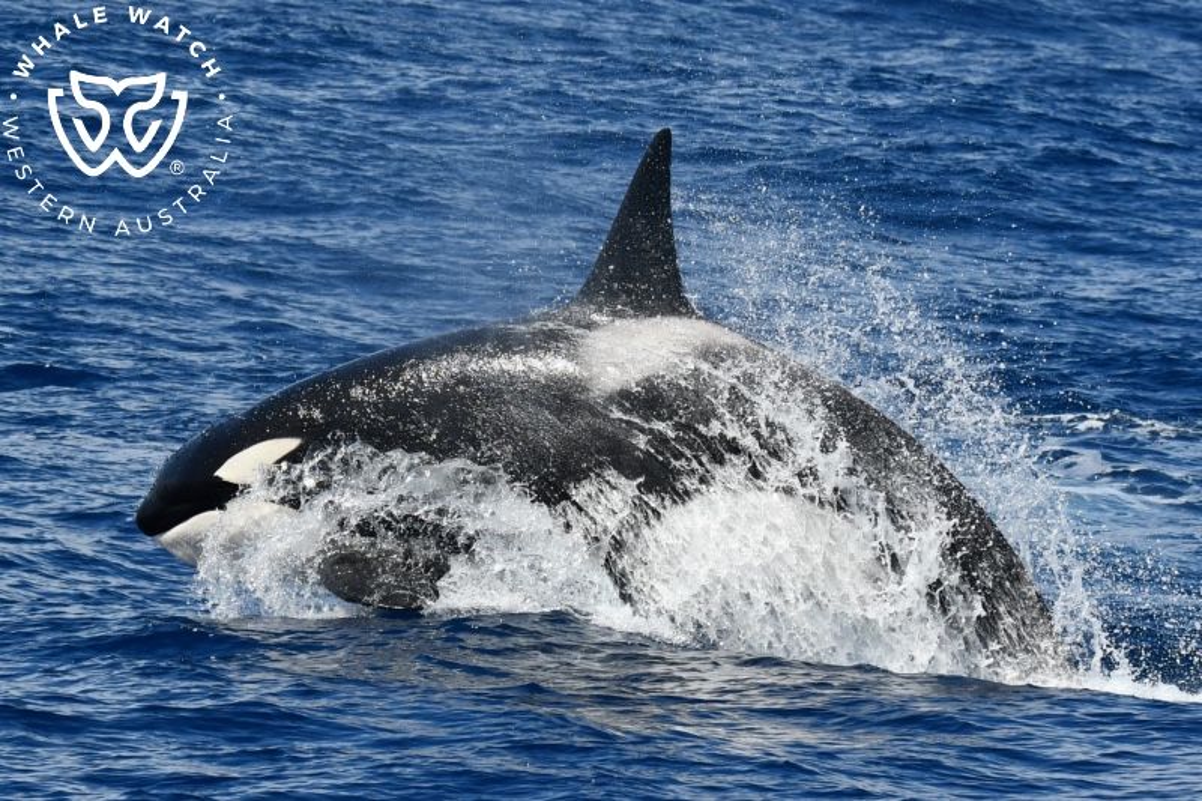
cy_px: 400
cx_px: 601
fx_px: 9013
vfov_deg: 5.1
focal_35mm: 270
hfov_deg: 7.6
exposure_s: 1/2000
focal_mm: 180
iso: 360
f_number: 8
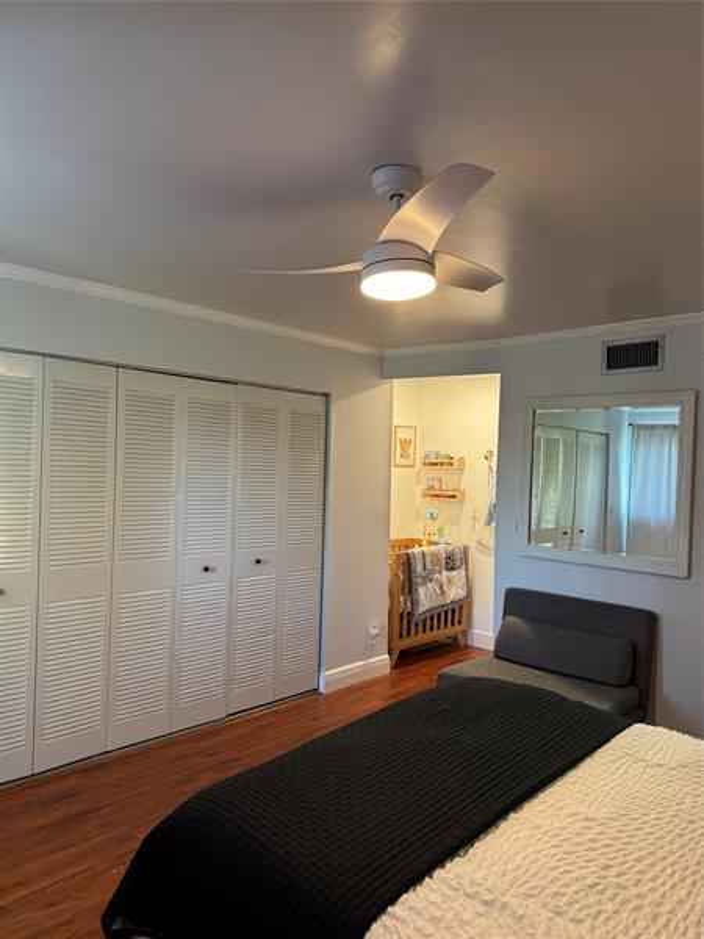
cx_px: 352
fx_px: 651
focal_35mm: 24
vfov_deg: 71.6
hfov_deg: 56.8
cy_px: 470
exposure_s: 1/60
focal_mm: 6.76
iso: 320
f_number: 1.78
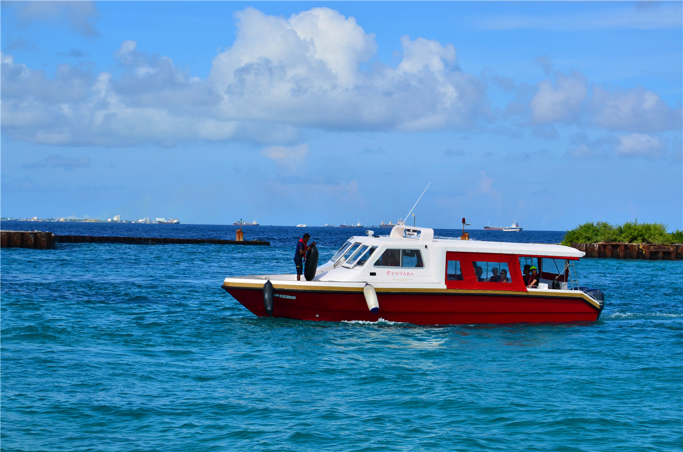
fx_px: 1590
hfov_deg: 24.2
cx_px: 342
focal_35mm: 84
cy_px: 226
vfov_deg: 16.2
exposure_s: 1/400
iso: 100
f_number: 10
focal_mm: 56
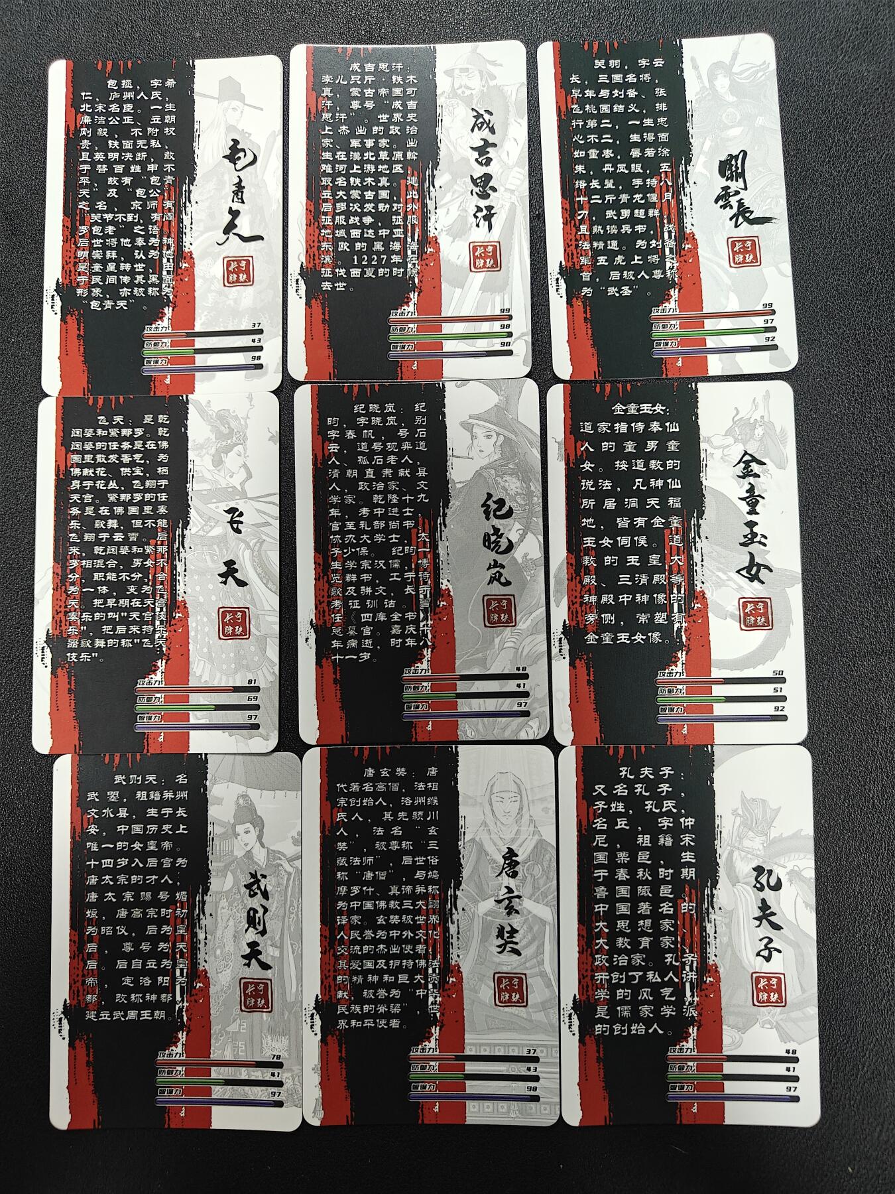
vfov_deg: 71.6
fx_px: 827
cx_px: 448
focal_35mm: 24
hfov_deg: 56.8
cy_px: 597
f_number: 1.8
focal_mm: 5.59
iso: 160
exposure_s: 1/50
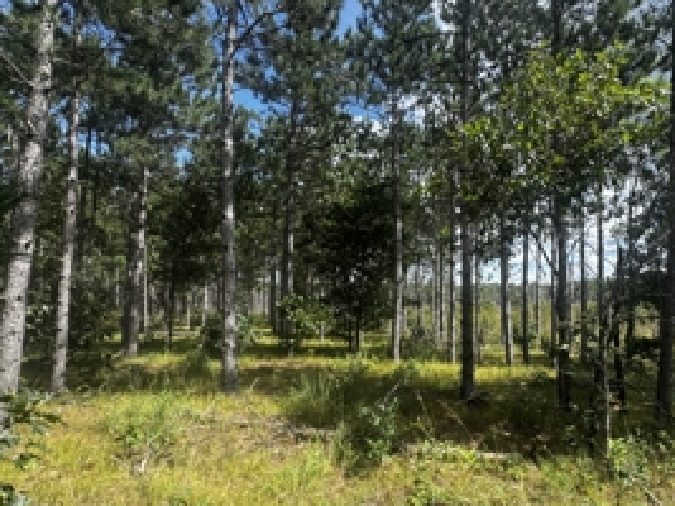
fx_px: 409
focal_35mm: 21
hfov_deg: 78.0
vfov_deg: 63.1
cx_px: 410
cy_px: 291
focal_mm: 2.22
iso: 50
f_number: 2.2
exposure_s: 1/569
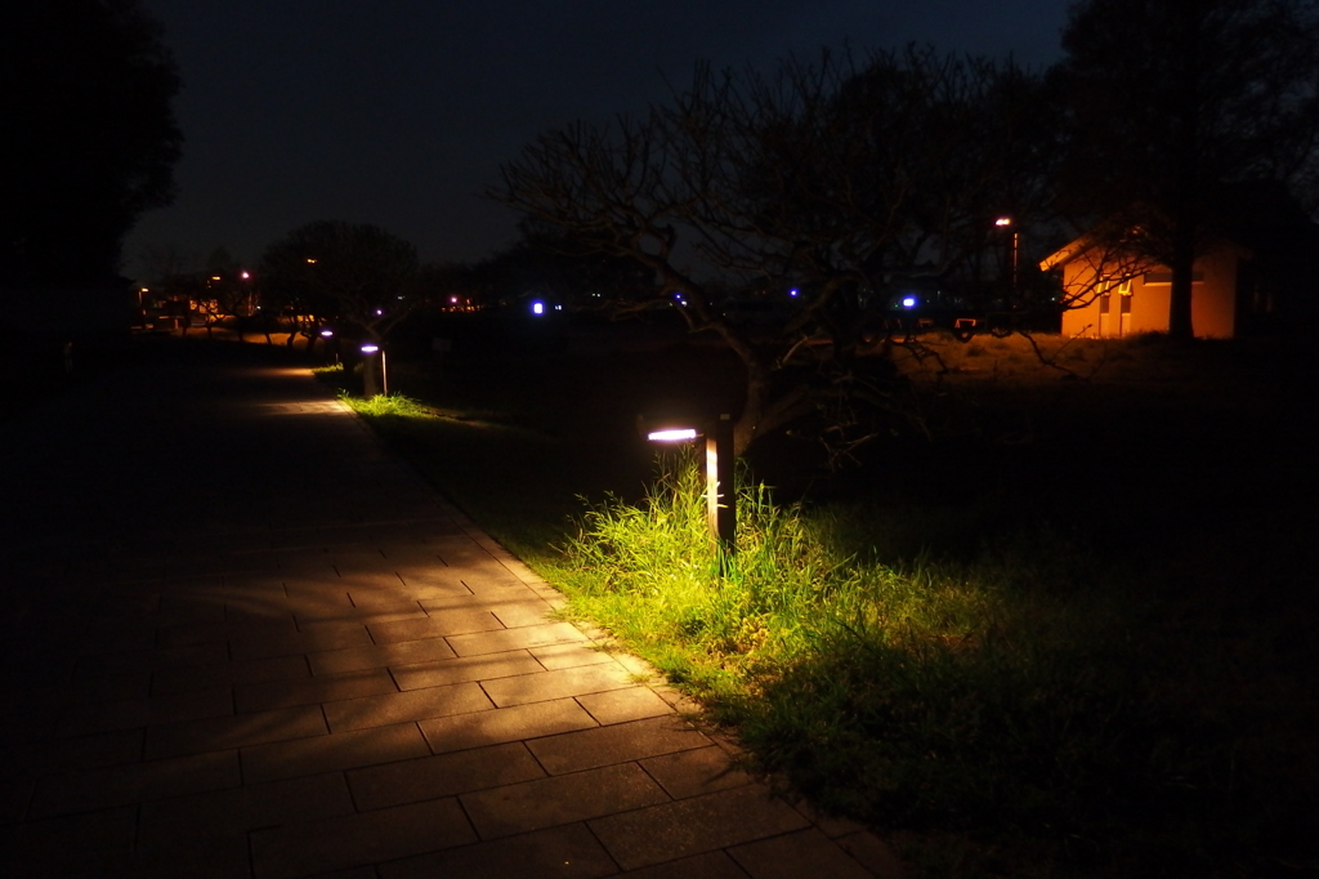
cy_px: 440
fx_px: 952
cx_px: 660
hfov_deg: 69.4
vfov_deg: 49.5
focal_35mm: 26
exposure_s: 1/6
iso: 400
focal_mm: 4.7
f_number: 1.8
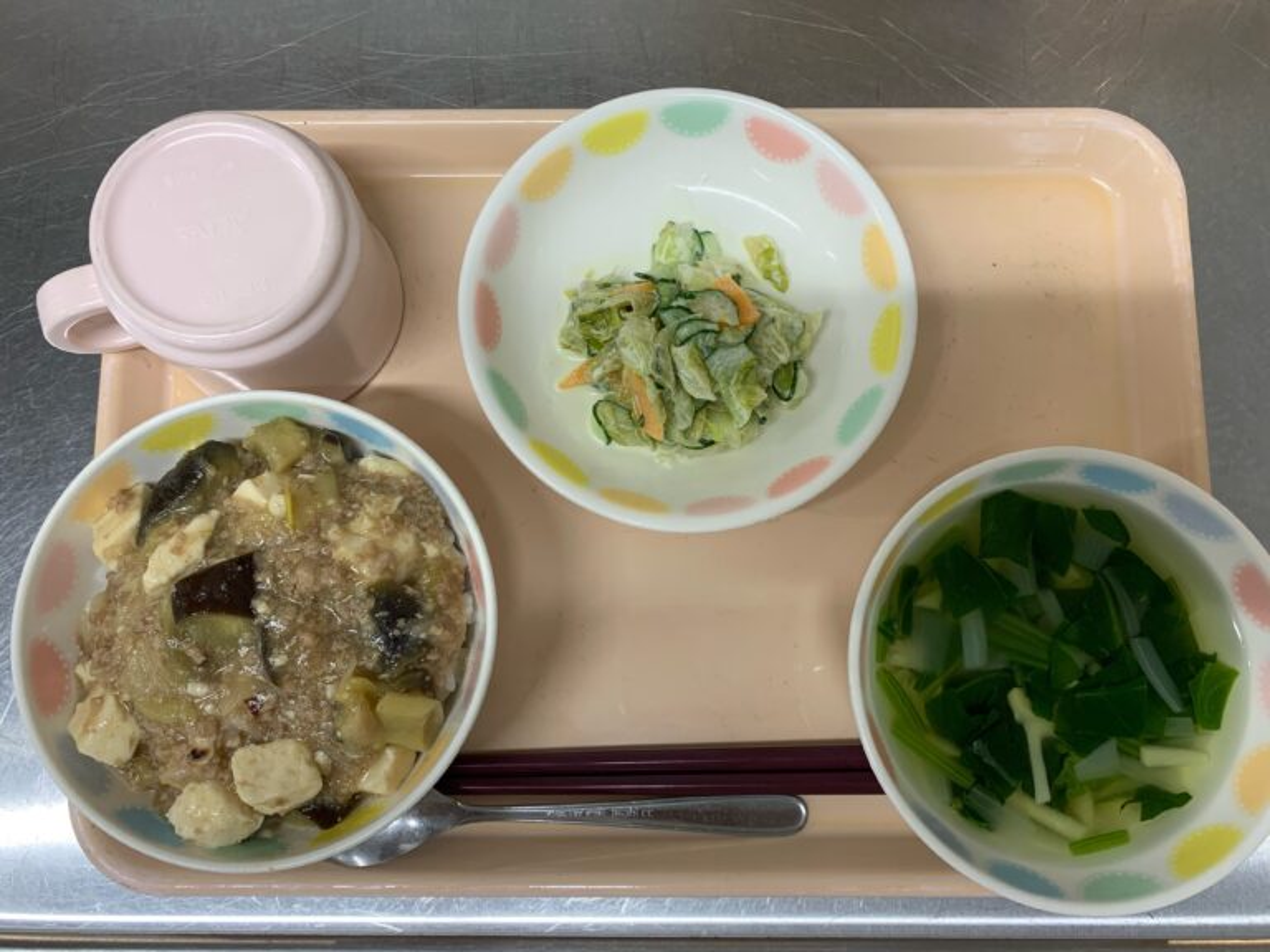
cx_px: 635
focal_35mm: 26
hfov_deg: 67.3
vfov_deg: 53.1
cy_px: 476
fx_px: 954
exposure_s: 1/60
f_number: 1.8
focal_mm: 4.25
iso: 64
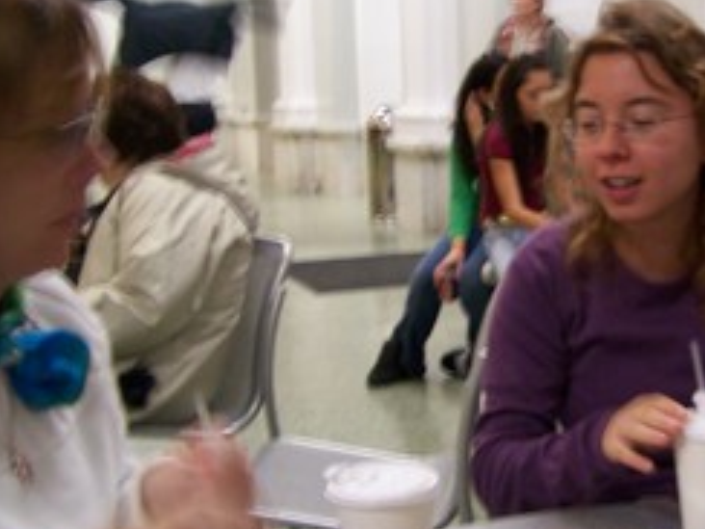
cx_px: 621
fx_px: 1426
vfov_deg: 21.0
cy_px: 228
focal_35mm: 70
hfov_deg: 26.9
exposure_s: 1/8
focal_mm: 6.3
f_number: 2.8
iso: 140
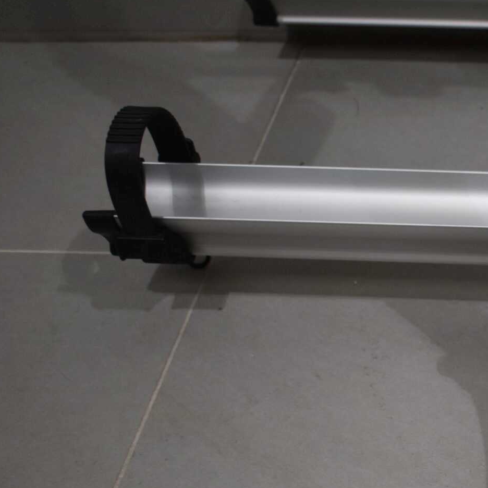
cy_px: 364
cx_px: 628
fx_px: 1279
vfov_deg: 21.4
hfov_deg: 19.9
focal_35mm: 80
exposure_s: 1/250
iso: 640
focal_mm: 23
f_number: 3.8
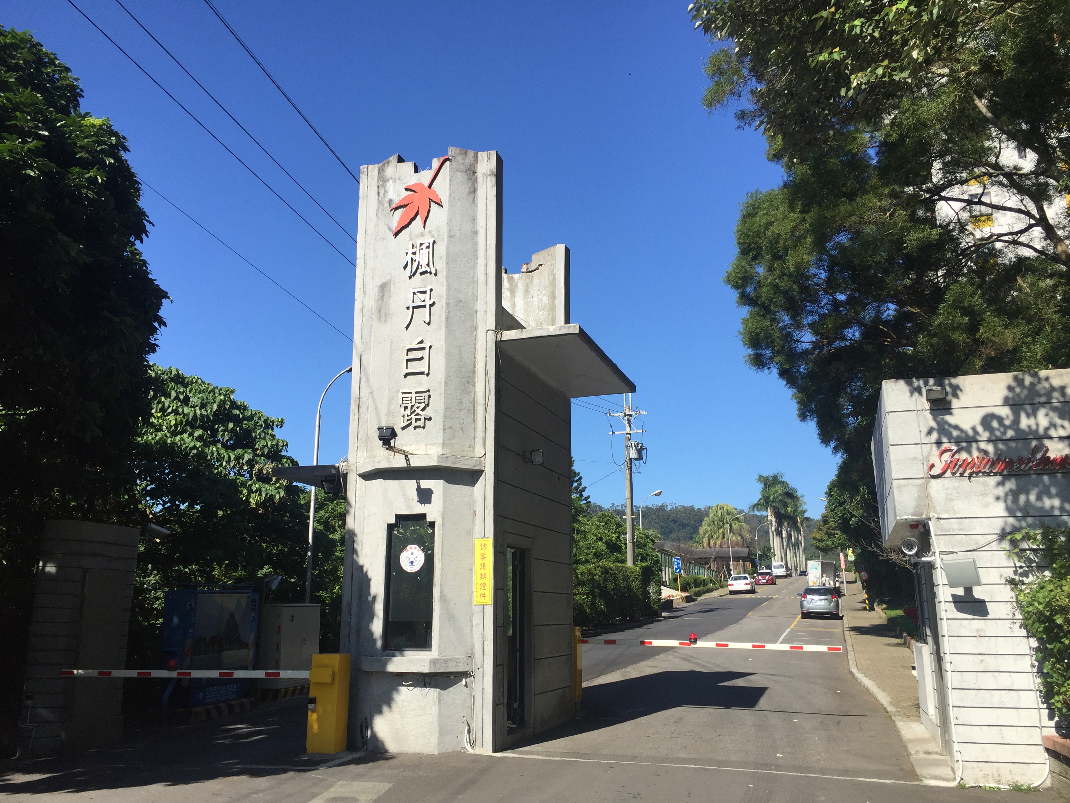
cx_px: 535
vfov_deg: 48.2
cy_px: 402
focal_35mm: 29
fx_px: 896
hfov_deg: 61.7
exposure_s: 1/2083
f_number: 2.2
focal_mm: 4.15
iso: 32
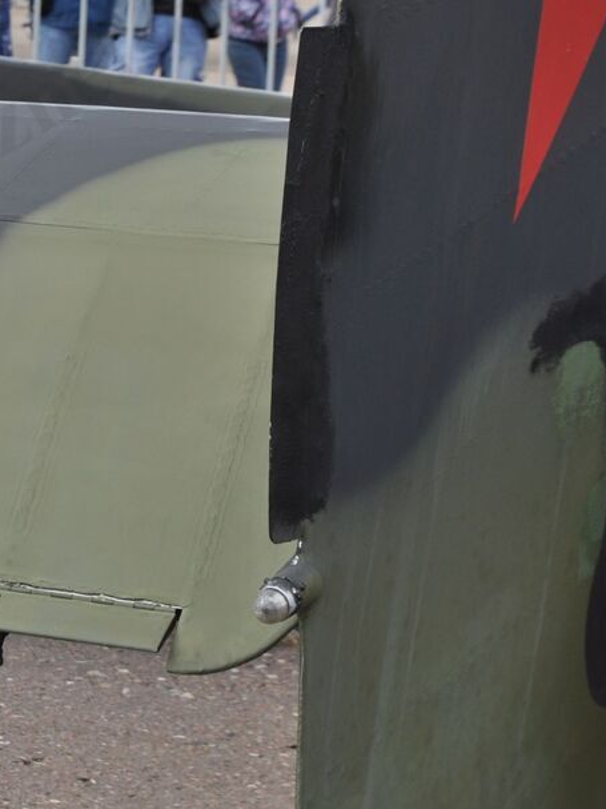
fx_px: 3549
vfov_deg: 13.0
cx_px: -222
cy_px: 247
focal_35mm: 152
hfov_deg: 9.6
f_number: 8
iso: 200
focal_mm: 50
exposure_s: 1/200
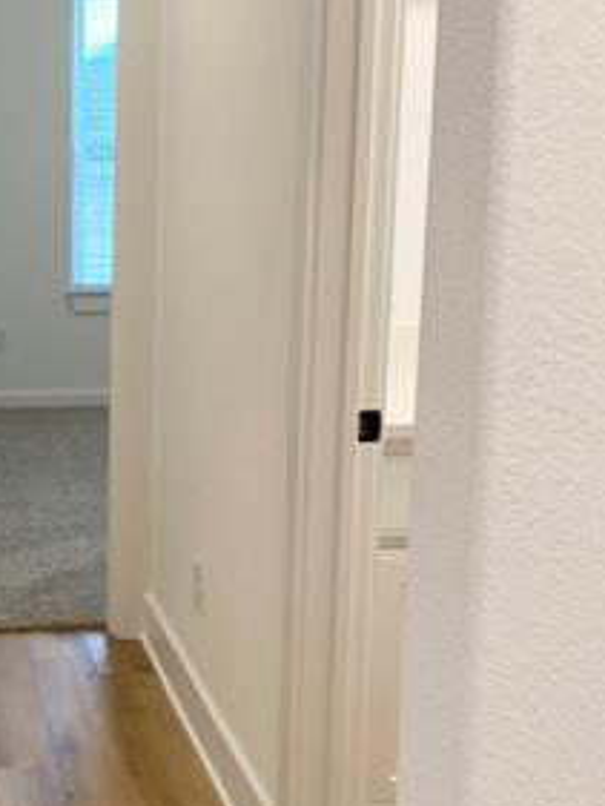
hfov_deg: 20.0
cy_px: 502
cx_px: -17
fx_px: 1653
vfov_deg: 27.3
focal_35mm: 71
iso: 80
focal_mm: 4.25
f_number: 1.8
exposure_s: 1/60
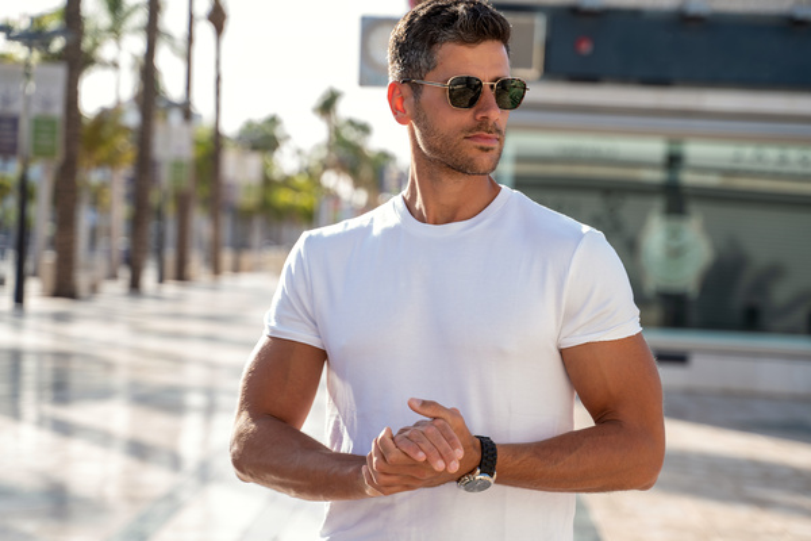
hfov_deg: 27.0
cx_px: 406
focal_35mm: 75
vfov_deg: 18.2
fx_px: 1689
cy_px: 270
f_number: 3.5
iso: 50
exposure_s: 1/250
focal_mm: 75
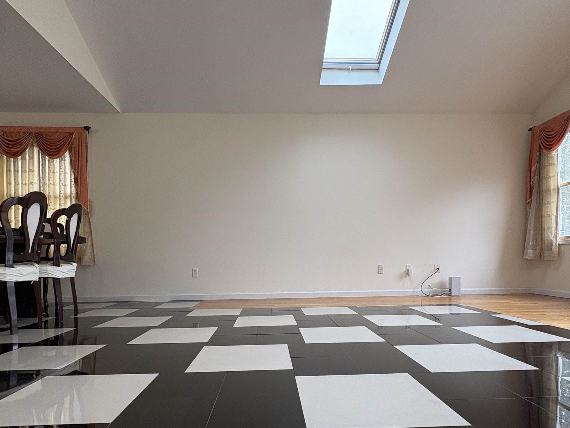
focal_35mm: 22
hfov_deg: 76.4
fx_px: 362
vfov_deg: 60.3
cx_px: 287
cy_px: 267
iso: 160
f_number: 2.2
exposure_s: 1/120
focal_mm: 2.22
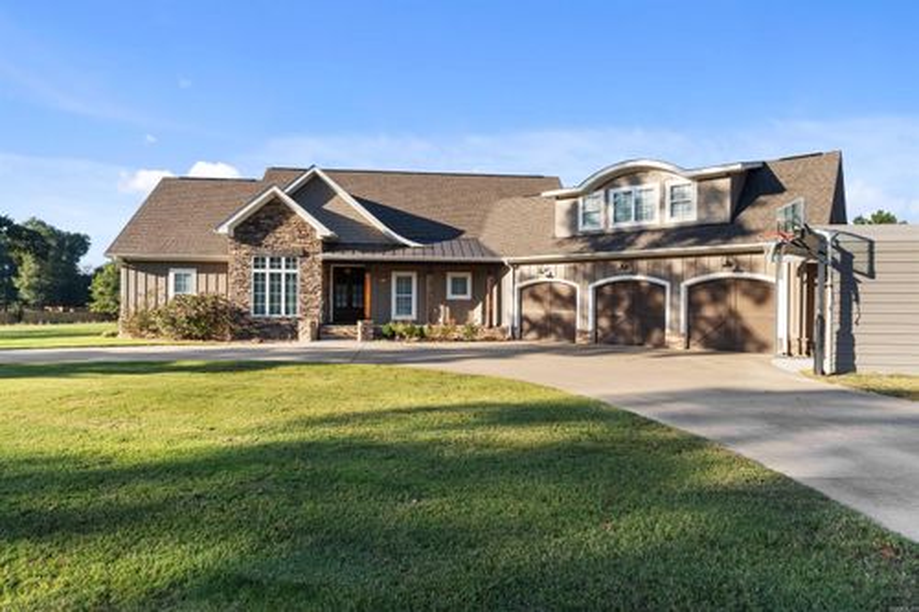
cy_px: 306
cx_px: 460
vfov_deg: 59.8
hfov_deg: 81.6
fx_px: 532
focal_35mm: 21
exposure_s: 1/60
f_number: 9
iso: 200
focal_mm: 13.9
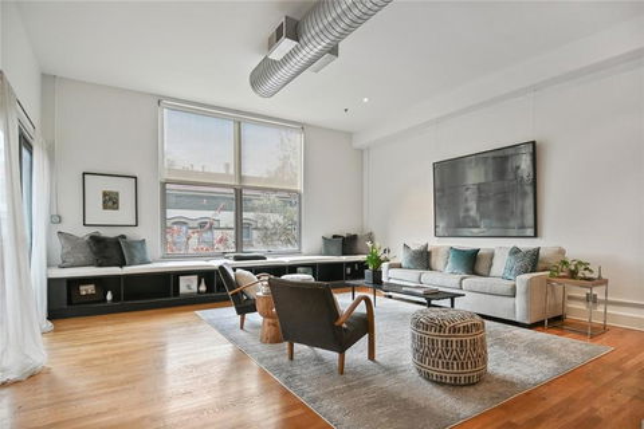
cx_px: 322
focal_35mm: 18
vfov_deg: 67.4
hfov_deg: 90.0
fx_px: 322
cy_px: 214
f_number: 4
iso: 400
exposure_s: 1/80
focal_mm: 12
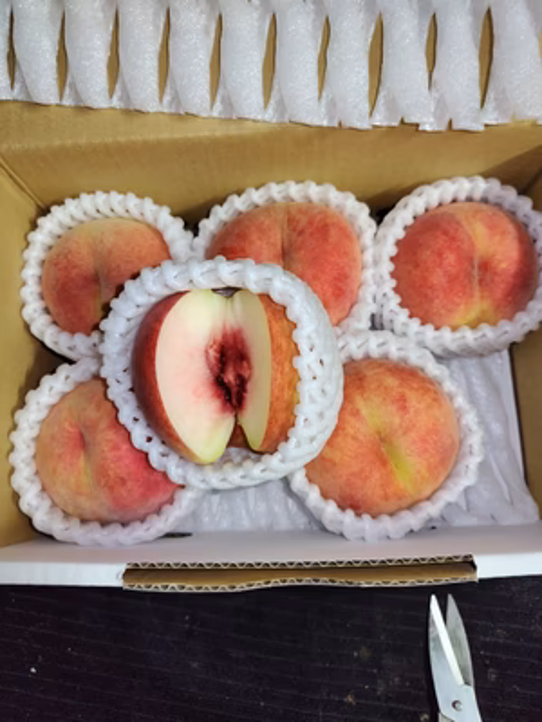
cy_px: 361
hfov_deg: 58.9
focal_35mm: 23
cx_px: 271
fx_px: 480
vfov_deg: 73.9
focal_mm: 5.5
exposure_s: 1/50
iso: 381
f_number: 1.9
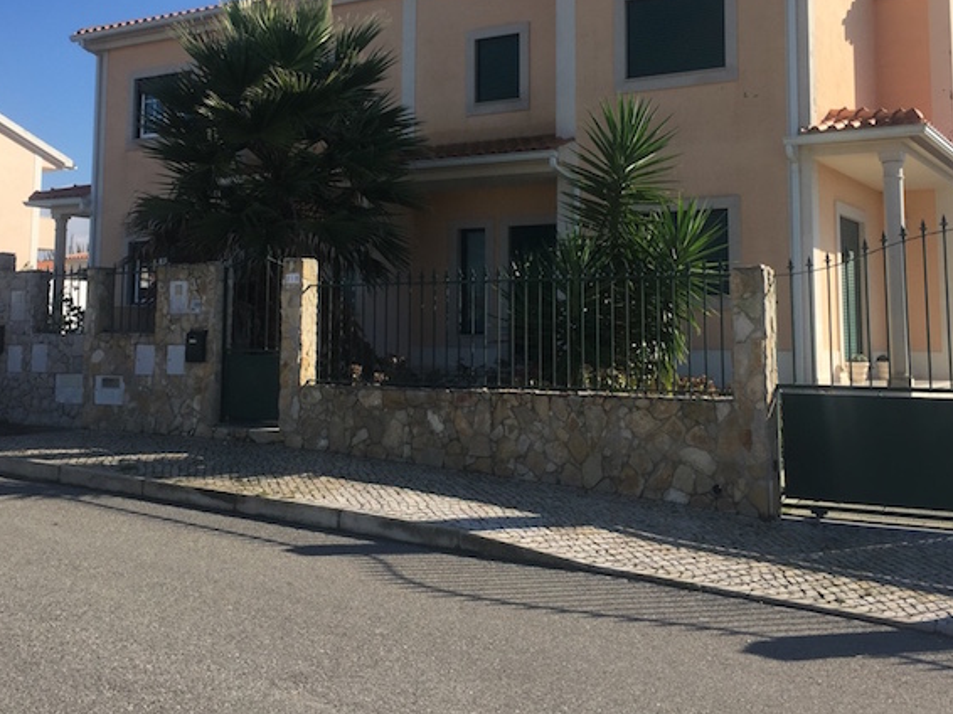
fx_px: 1128
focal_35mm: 41
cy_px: 214
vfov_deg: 34.6
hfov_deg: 45.8
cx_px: 461
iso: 32
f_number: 2.2
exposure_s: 1/1582
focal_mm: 4.15
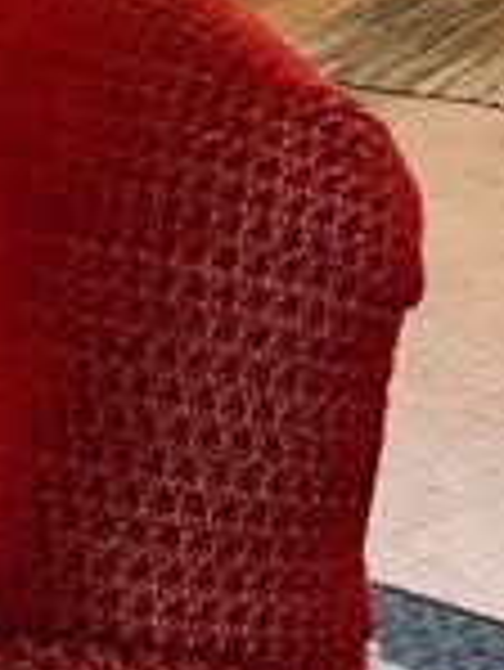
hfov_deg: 8.9
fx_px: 3199
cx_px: 608
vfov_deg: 10.7
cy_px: -778
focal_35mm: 165
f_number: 1.78
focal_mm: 6.86
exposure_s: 1/60
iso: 500
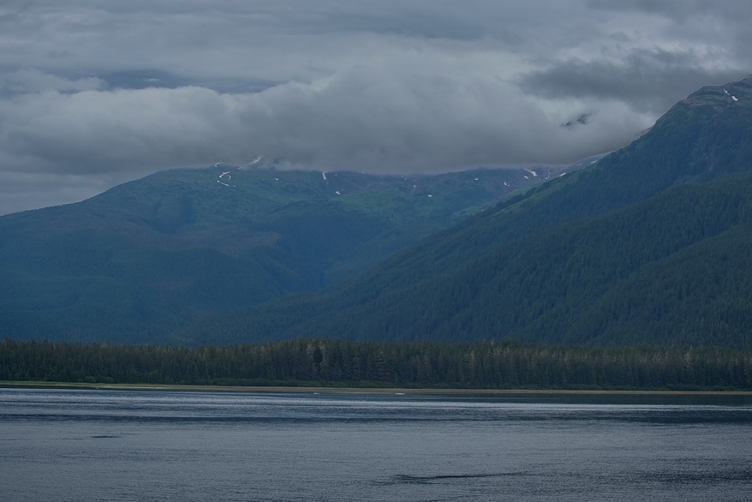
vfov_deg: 13.4
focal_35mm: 102
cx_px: 385
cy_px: 173
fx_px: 2131
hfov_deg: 20.0
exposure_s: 1/320
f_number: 9
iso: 100
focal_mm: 70
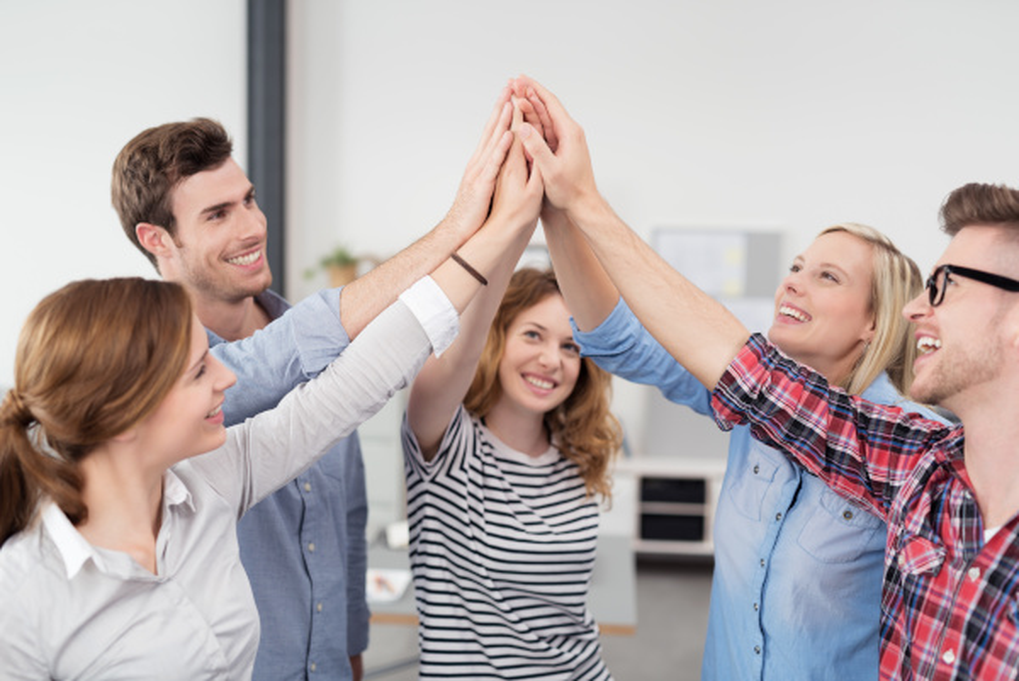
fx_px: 1416
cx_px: 510
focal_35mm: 50
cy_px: 340
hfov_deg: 39.6
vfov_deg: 27.0
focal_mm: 50
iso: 100
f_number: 2.2
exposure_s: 1/200
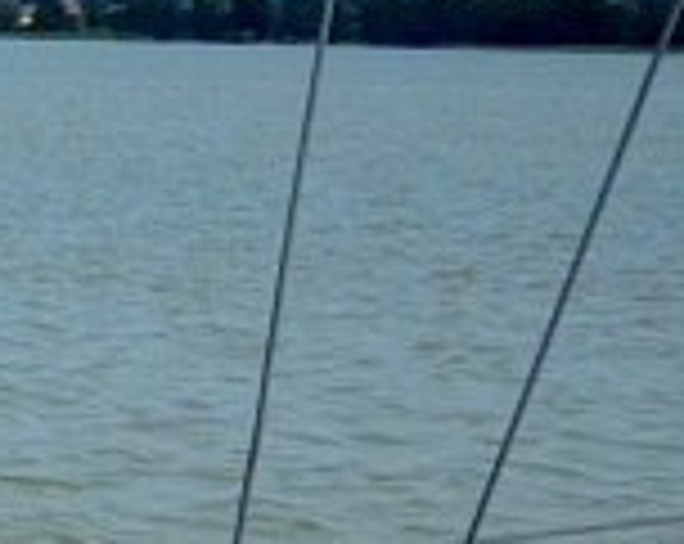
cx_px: -1379
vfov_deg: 6.9
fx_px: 4485
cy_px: 384
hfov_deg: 7.6
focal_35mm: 222
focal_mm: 24
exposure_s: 1/8000
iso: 900
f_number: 4
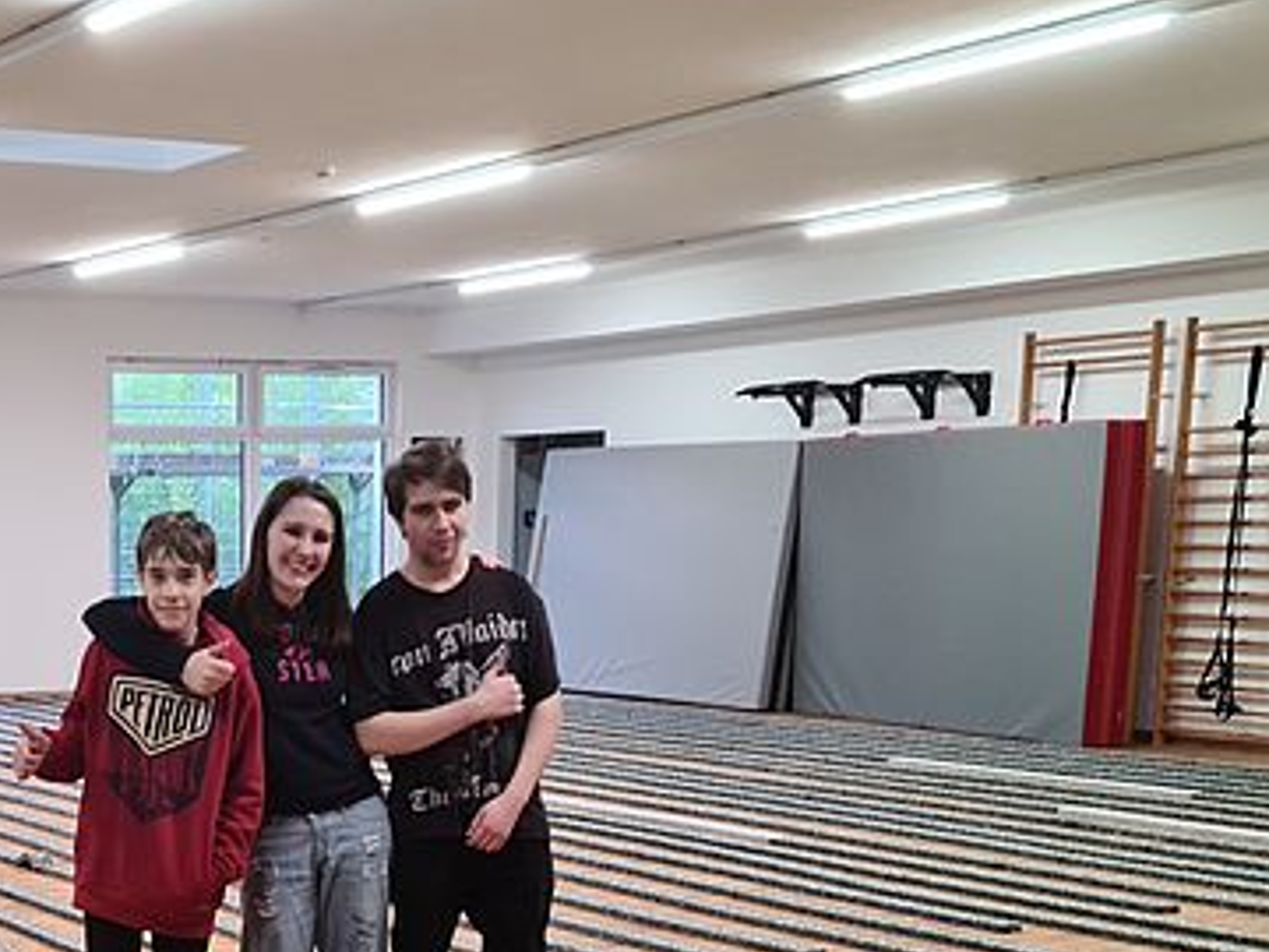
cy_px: 952
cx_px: 92
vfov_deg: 23.4
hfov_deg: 30.5
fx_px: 2200
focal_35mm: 60
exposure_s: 1/50
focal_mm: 5.9
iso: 100
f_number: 2
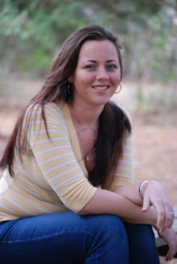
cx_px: 88
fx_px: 1049
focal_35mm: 142
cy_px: 132
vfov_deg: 14.4
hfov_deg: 9.6
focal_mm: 95
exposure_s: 1/80
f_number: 4.8
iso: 400
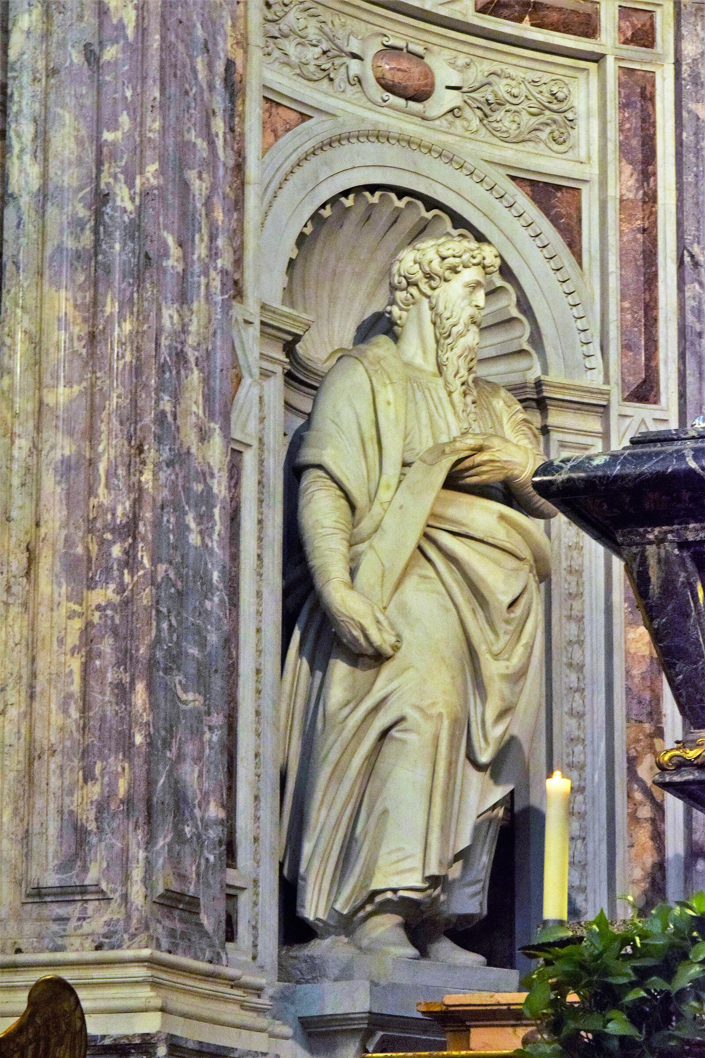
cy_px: 529
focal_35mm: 112
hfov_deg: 12.2
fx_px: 3304
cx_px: 352
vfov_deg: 18.2
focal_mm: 75
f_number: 11
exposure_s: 1/8
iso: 1000
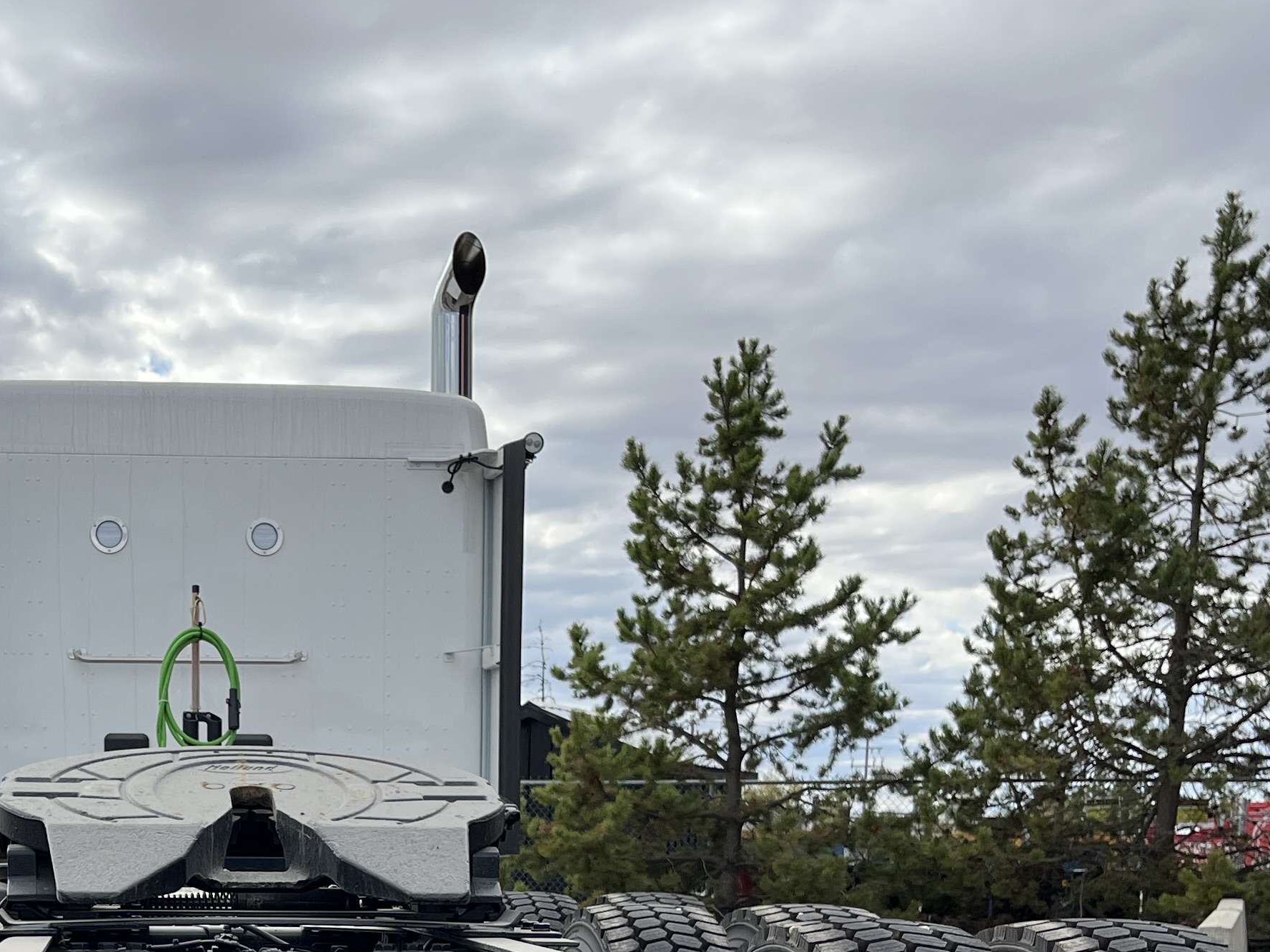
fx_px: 2165
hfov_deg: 32.0
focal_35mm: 59
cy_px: 1052
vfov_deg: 23.3
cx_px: 299
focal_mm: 5.1
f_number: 1.6
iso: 50
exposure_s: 1/1923
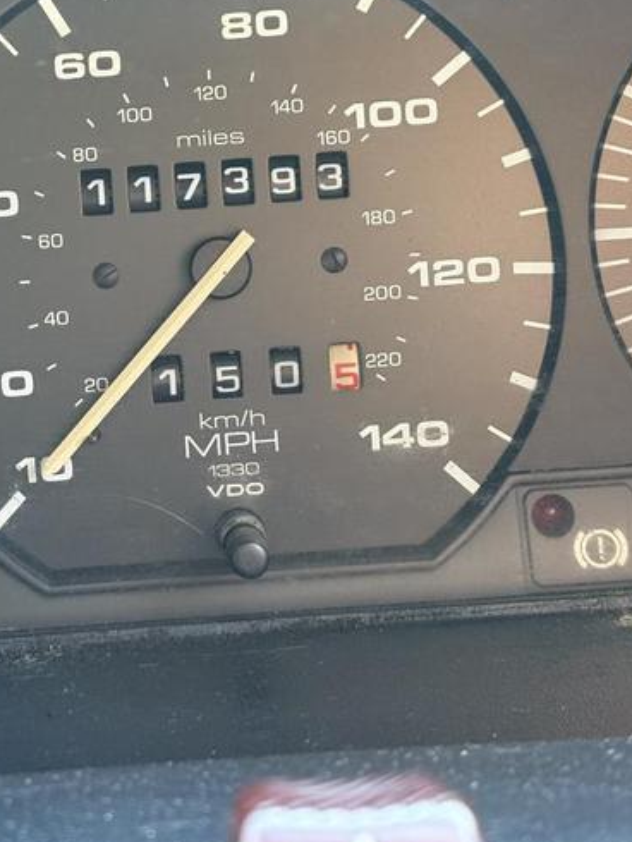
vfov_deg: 20.6
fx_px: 2311
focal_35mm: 95
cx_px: 144
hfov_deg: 15.5
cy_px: 290
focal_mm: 5.96
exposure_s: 1/40
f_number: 1.6
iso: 200
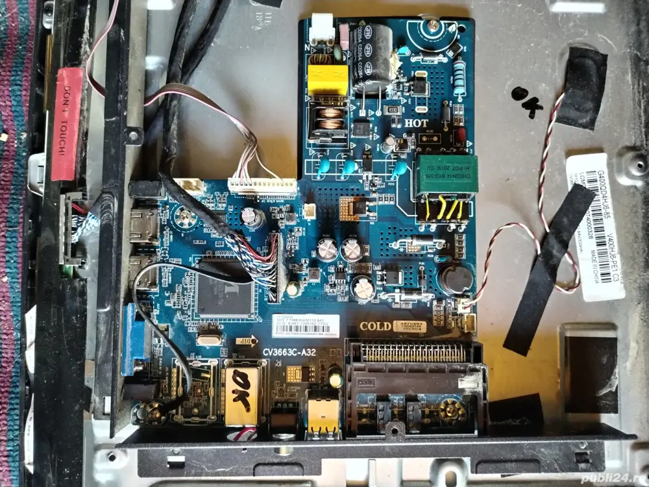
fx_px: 487
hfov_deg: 67.3
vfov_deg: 53.1
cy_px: 244
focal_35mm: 26
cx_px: 324
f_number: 1.8
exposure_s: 1/25
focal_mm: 4.75
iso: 664
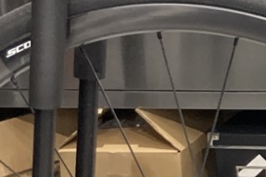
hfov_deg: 9.2
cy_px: 70
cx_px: 683
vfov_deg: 7.0
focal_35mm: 195
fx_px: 1440
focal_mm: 3.99
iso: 100
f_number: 1.8
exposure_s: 1/50
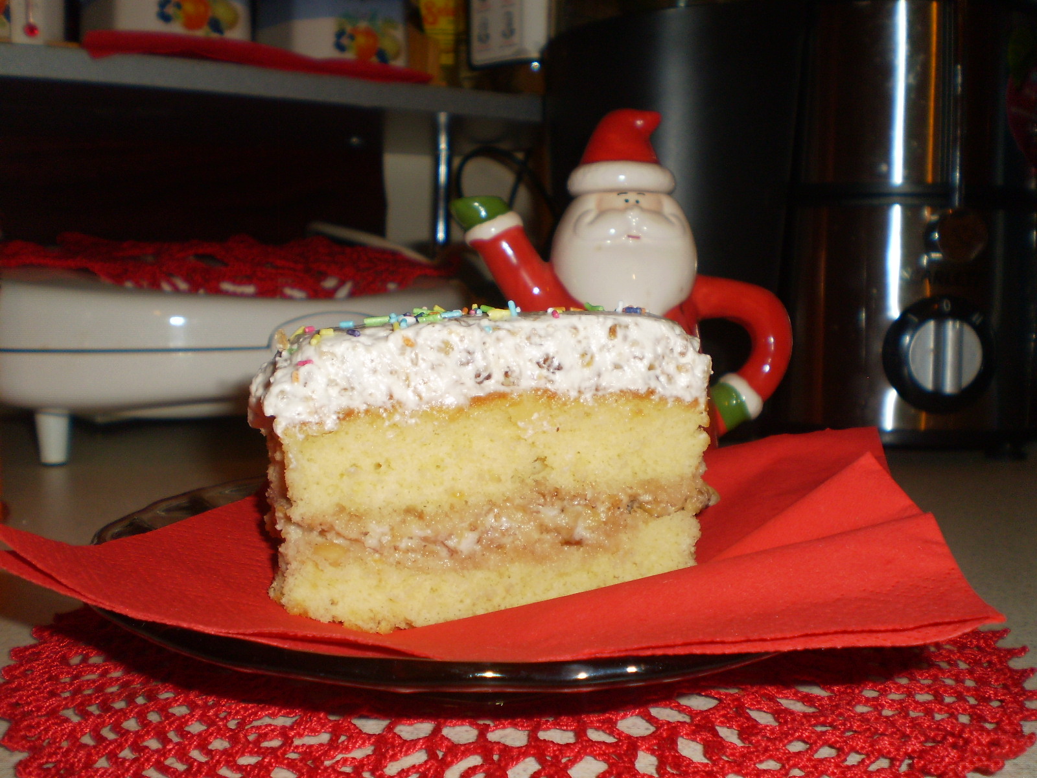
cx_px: 518
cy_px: 389
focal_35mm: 36
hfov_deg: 51.4
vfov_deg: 39.7
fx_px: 1078
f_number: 3.1
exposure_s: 1/30
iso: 125
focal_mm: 6.3
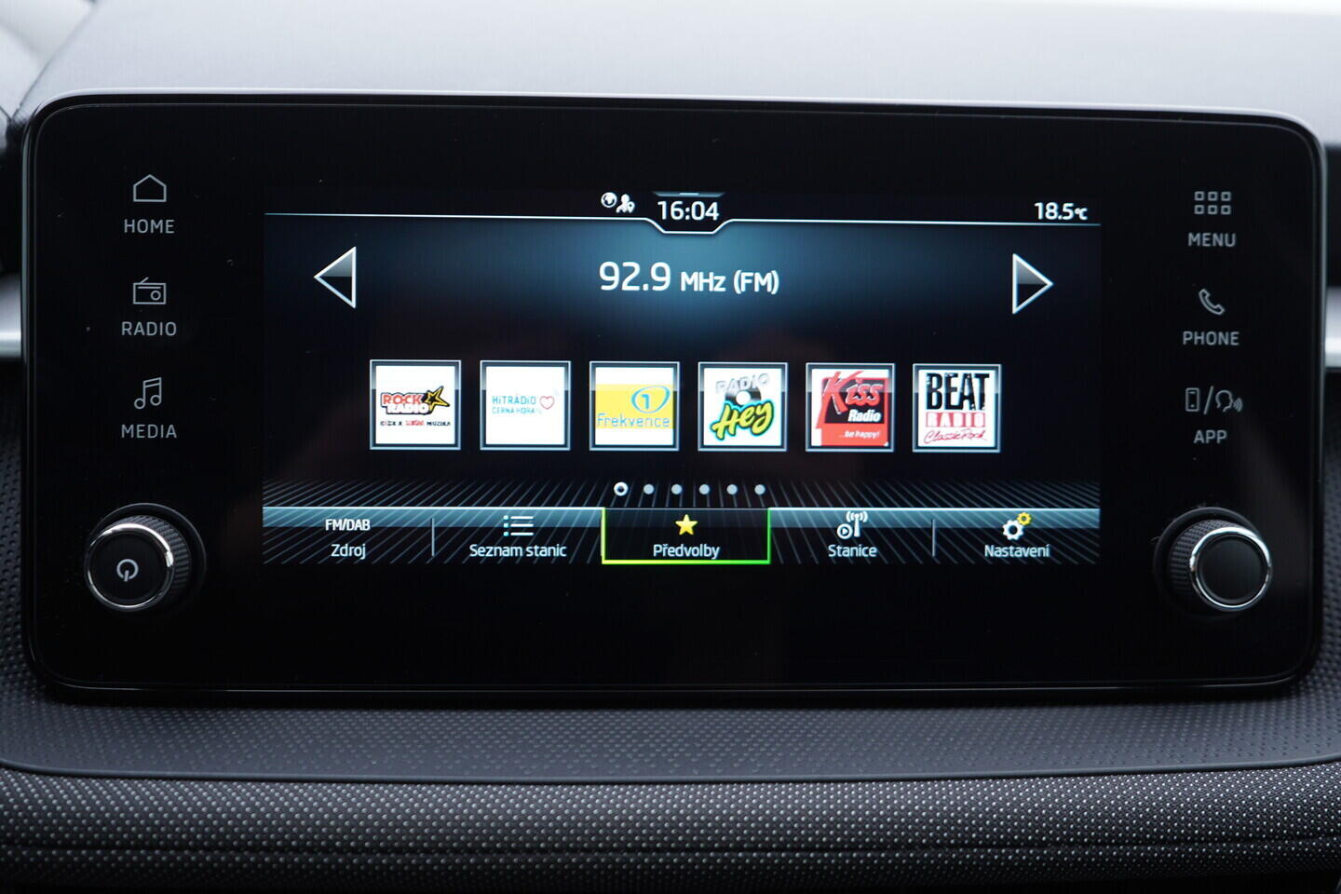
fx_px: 1341
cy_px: 447
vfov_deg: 36.9
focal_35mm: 36
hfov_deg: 53.1
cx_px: 670
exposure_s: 1/40
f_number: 2.8
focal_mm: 24
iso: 160
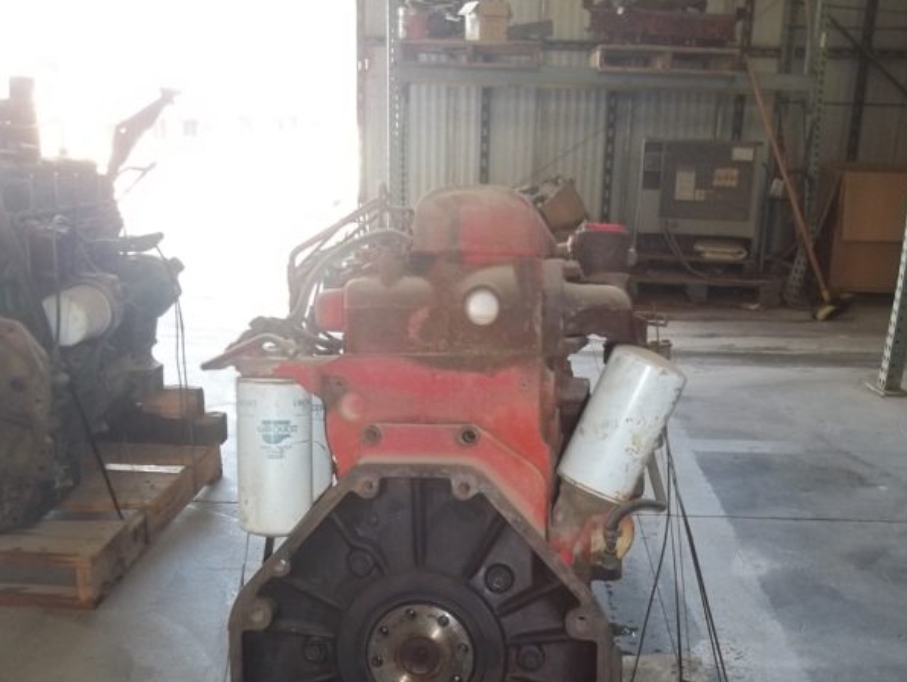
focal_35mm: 43
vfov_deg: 32.4
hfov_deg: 43.8
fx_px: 1127
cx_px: 456
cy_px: 574
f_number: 2.9
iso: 160
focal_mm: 5.7
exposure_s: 1/30
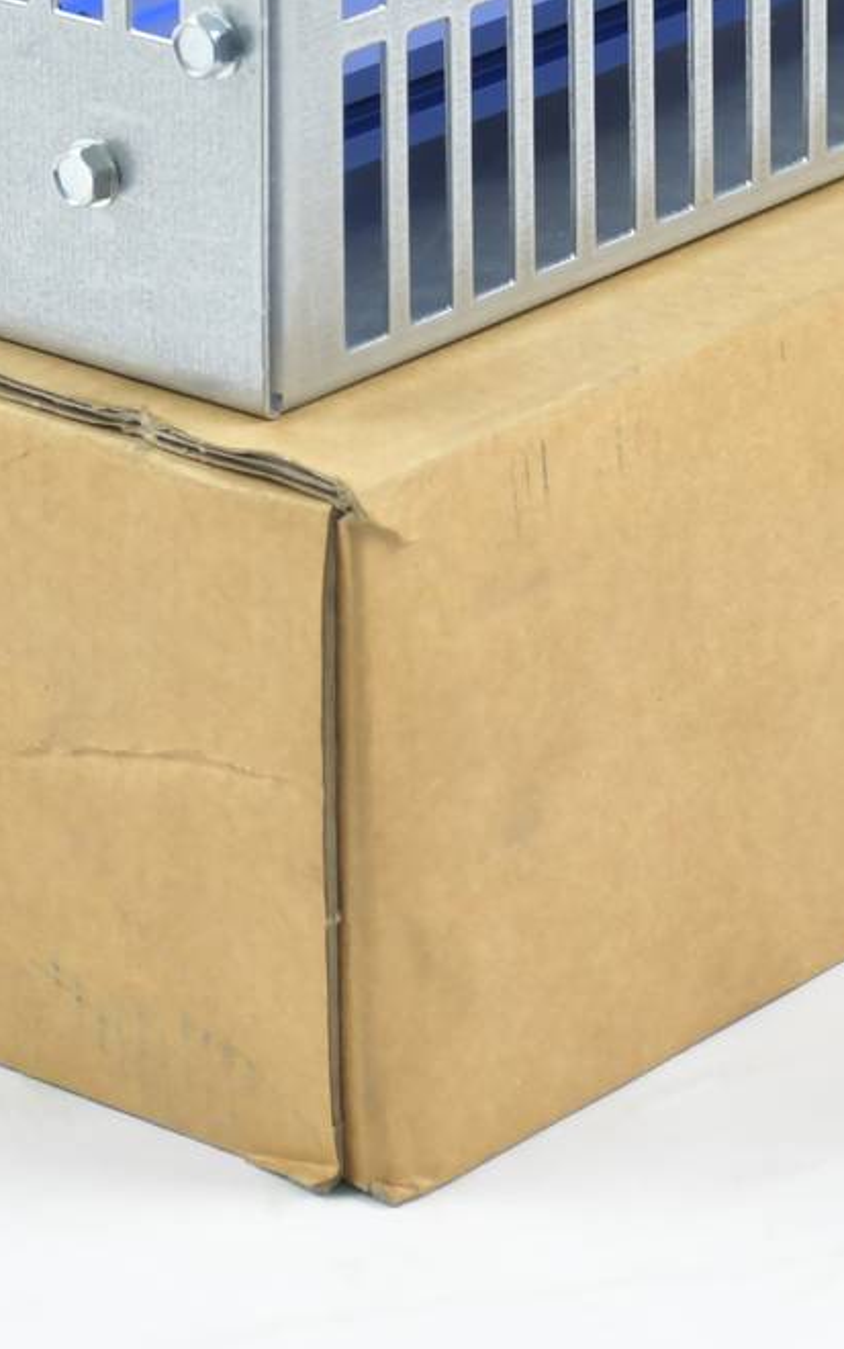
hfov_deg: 6.9
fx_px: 6986
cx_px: 566
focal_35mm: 190
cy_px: -35
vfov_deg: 10.9
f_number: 4.2
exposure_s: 1/60
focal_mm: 38
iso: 500
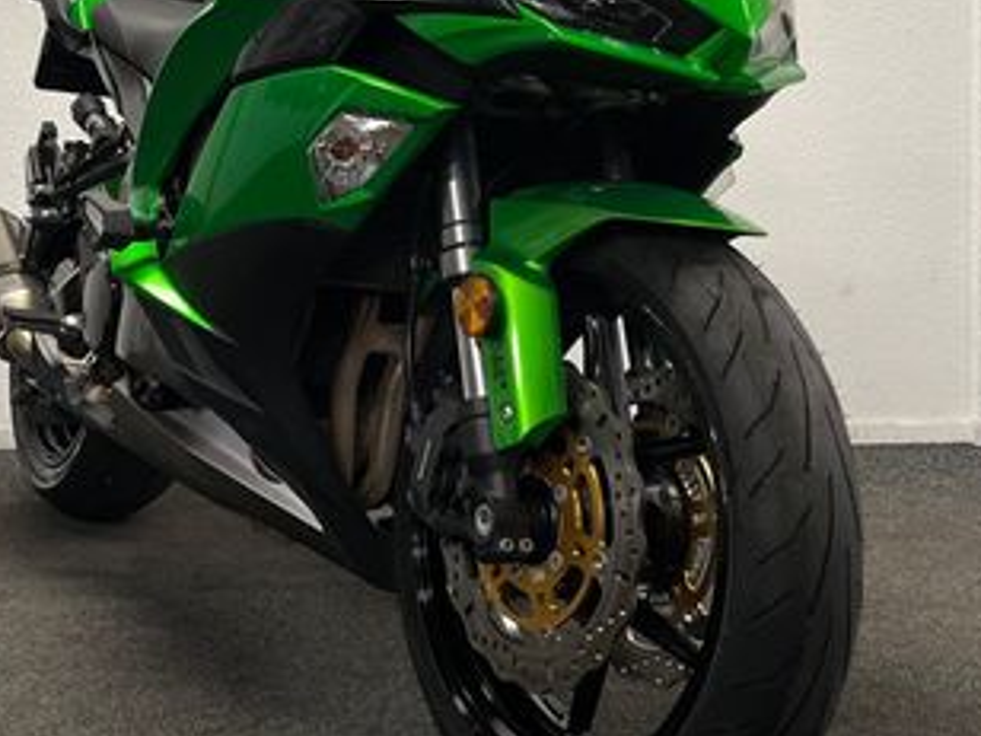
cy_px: 182
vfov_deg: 26.7
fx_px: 1530
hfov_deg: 35.3
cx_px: 366
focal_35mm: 54
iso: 125
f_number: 1.6
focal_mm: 5.1
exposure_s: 1/100
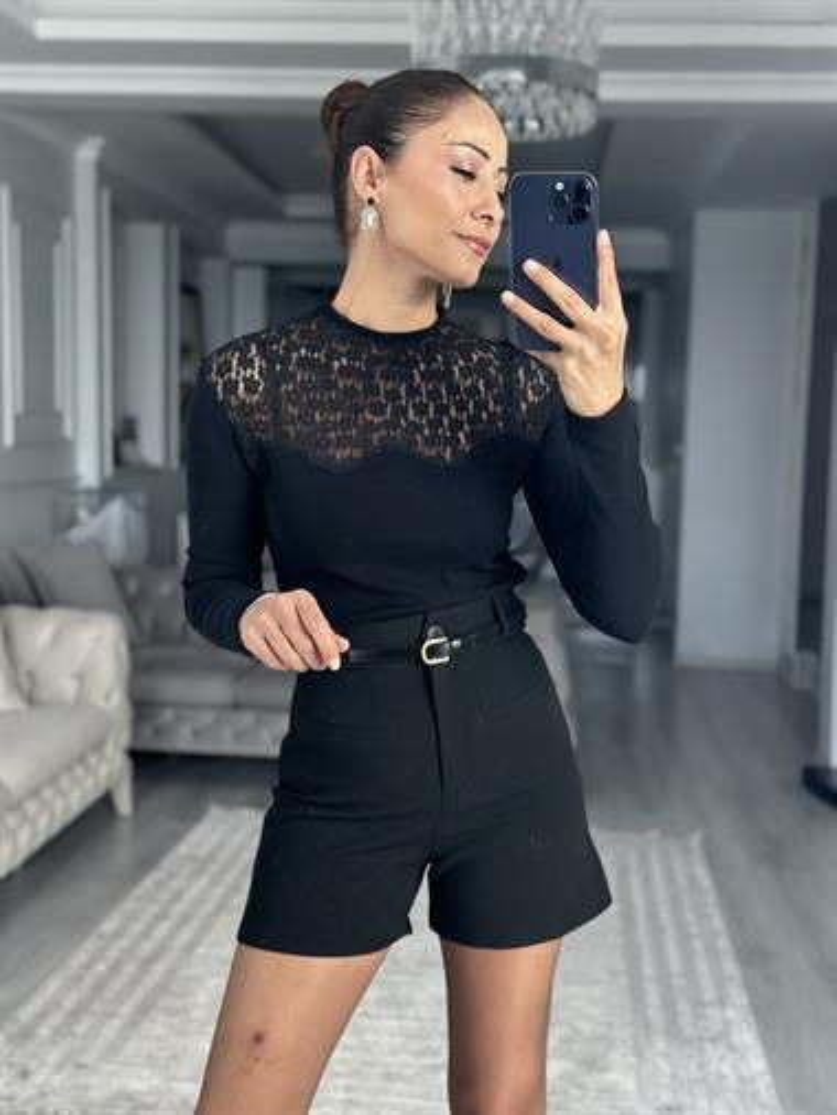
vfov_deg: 39.6
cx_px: 418
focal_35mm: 48
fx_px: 1546
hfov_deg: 30.3
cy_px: 558
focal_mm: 6.86
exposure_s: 1/245
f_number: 1.78
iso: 80
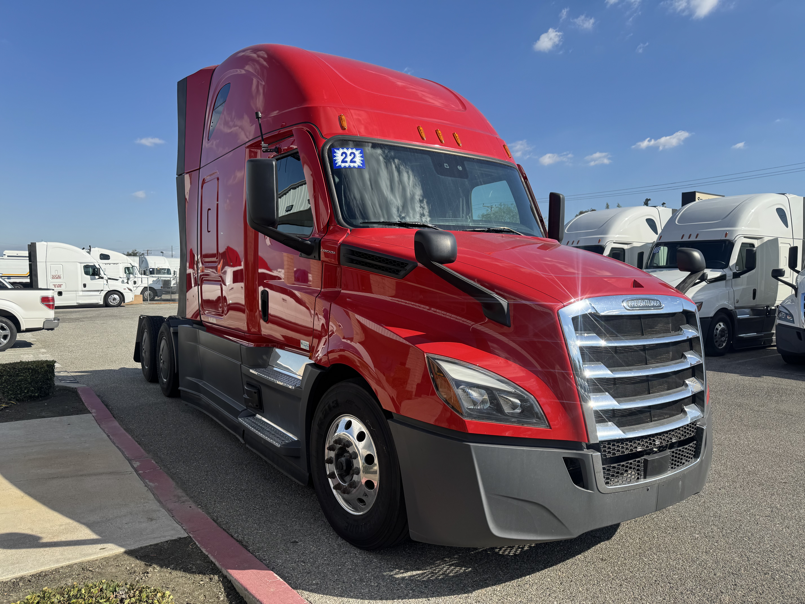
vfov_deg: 56.8
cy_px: 302
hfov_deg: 71.6
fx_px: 558
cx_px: 402
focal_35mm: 24
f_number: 1.78
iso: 80
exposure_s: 1/3802
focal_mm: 6.76
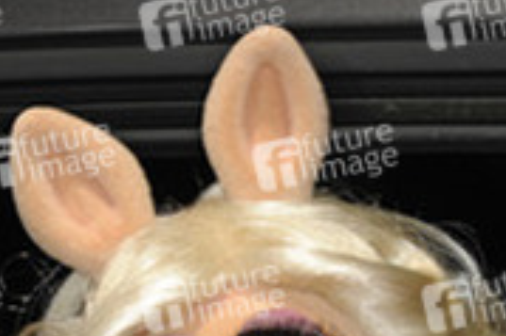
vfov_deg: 2.4
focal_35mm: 581
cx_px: 250
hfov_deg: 3.6
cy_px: 370
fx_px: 8159
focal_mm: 230
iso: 1000
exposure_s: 1/160
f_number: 6.3
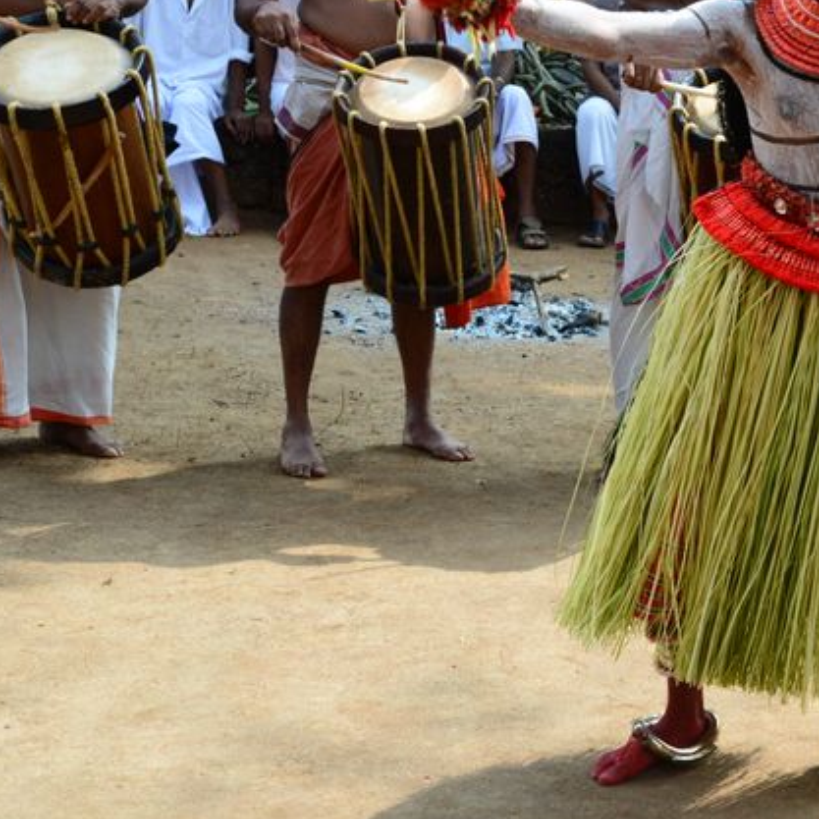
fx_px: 2516
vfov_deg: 18.4
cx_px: 994
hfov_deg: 17.6
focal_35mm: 94
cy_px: 285
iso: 800
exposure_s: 1/250
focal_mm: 45
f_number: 8
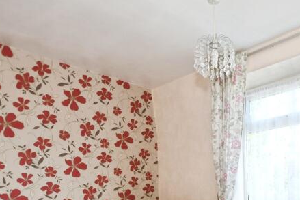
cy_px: 210
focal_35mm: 35
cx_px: 242
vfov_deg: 33.8
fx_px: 292
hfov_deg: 50.9
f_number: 8
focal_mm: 10
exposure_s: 1/60
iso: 400
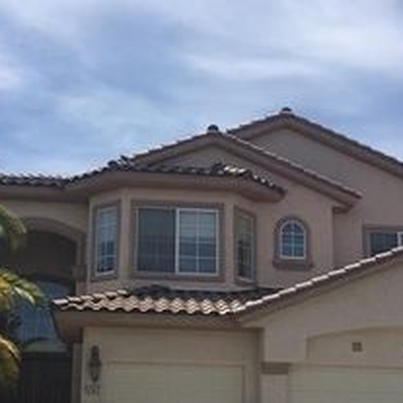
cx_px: 183
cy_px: 287
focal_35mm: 62
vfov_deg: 27.4
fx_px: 817
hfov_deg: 27.7
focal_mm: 4.15
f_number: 2.2
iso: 32
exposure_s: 1/2083
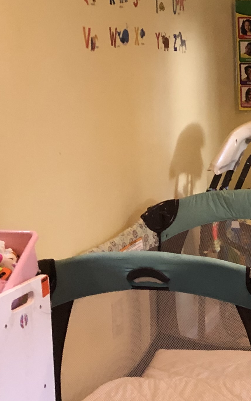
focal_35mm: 87
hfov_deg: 12.9
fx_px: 952
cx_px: 514
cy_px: 214
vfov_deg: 23.8
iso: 100
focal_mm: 3.99
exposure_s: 1/12
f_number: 1.8
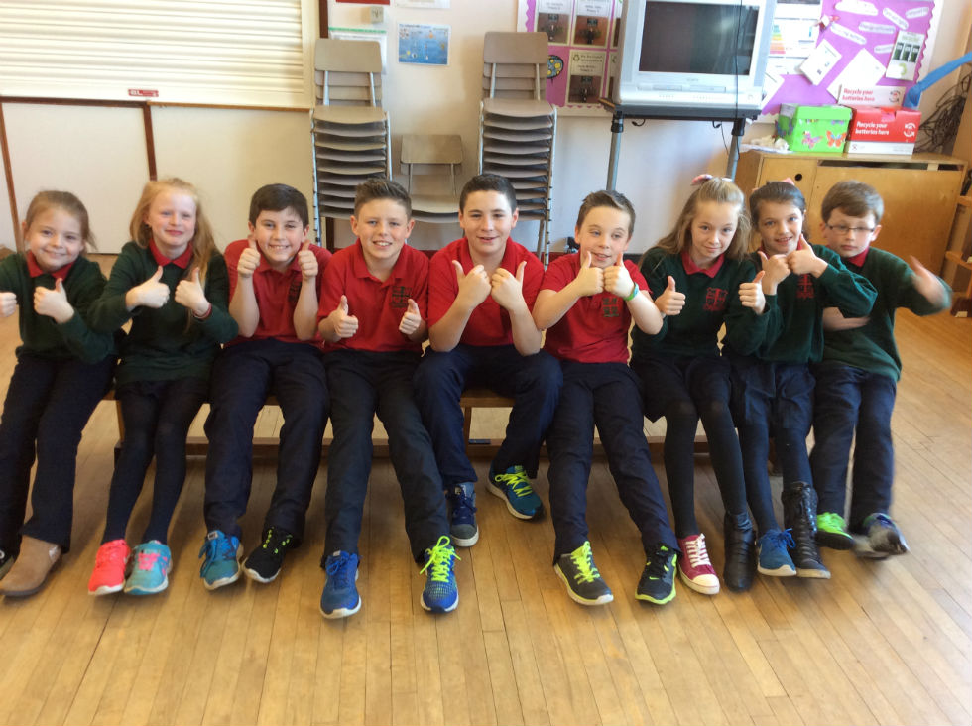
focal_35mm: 32
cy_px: 363
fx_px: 897
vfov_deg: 44.1
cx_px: 486
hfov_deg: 56.9
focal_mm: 3.3
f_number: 2.4
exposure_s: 1/24
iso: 64
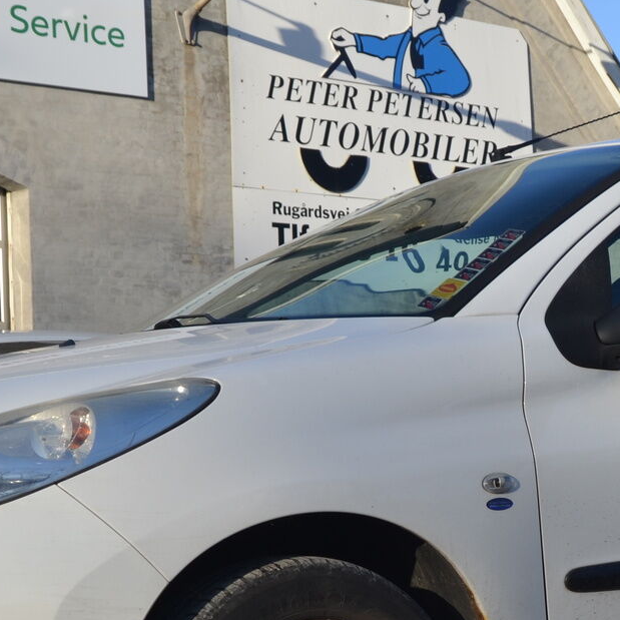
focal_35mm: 87
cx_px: 468
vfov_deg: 19.7
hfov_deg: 19.8
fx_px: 1763
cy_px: 519
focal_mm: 22
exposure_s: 1/250
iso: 100
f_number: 8
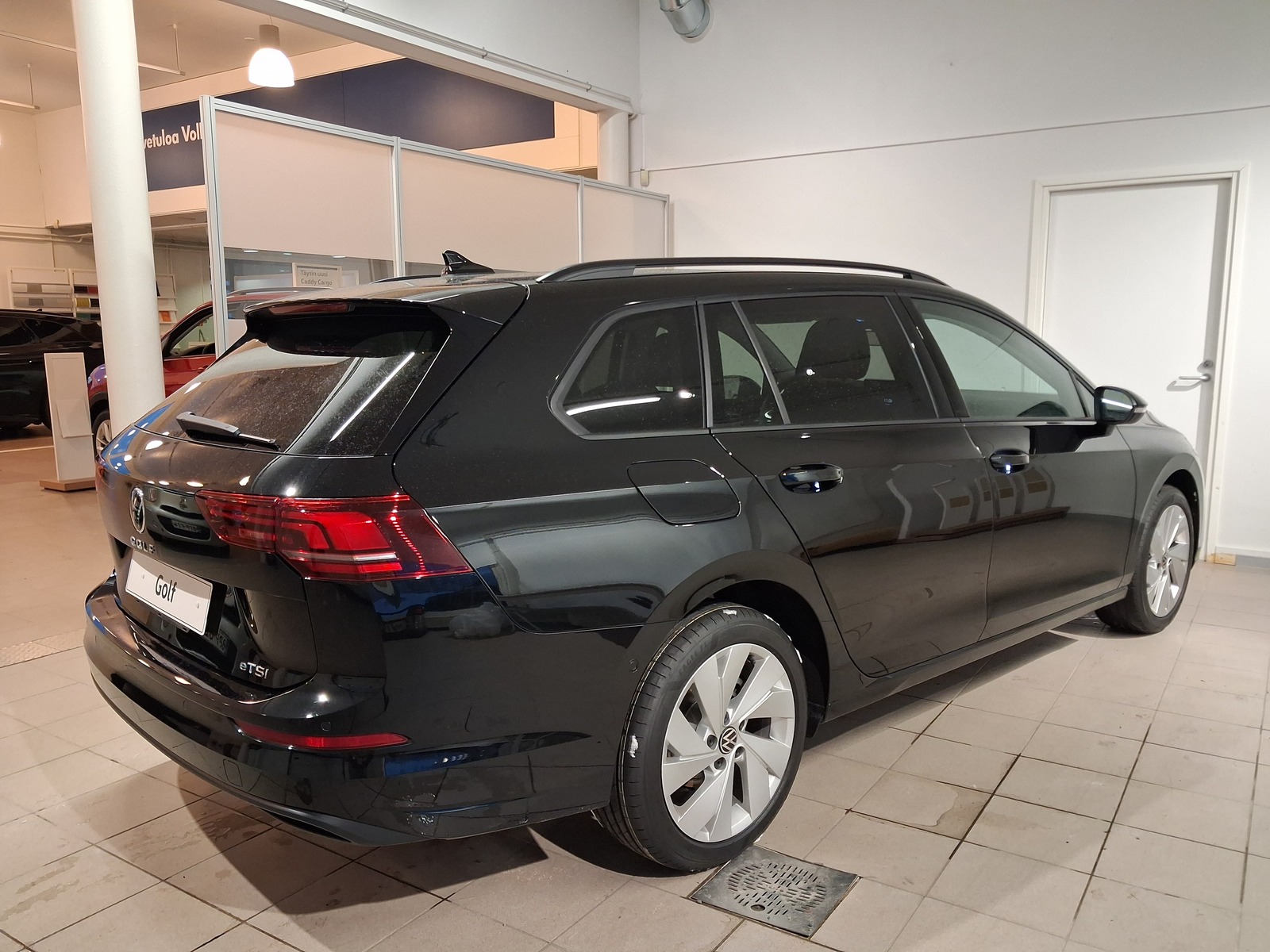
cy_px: 476
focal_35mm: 27
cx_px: 635
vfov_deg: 51.4
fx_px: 991
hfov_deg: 65.3
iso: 400
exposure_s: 1/100
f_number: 1.8
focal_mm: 4
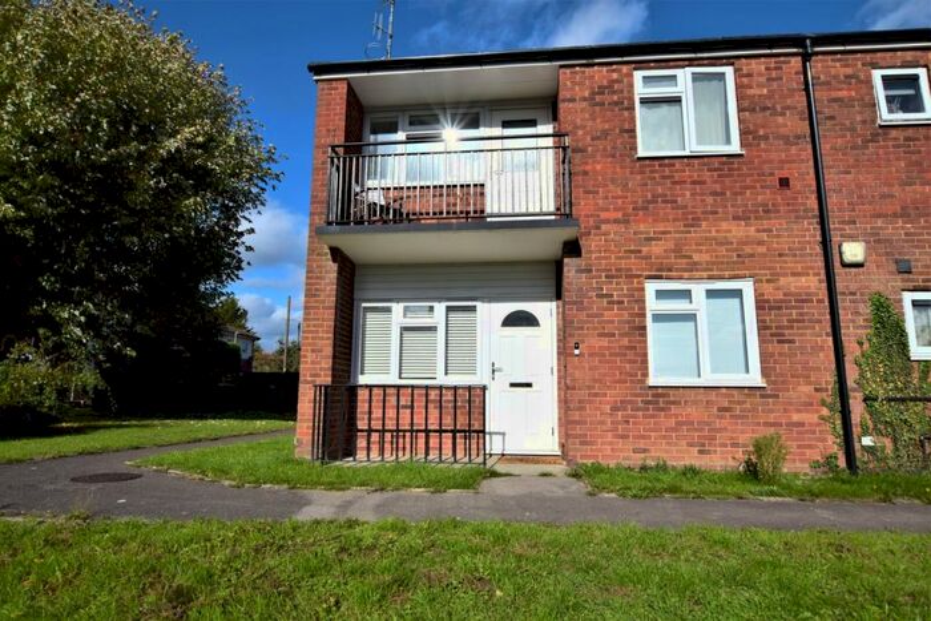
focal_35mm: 20
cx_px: 466
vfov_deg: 63.2
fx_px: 504
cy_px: 310
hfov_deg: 85.4
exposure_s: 1/500
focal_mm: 13
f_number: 11
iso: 200
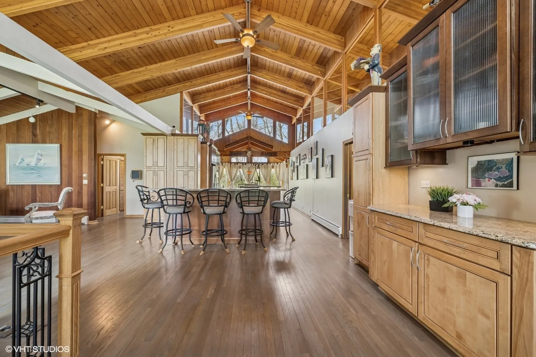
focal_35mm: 14
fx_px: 208
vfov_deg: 81.2
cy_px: 178
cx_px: 268
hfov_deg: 104.3
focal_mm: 14
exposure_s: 1/8
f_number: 9.5
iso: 200
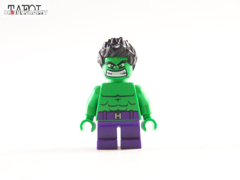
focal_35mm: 105
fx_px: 728
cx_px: 120
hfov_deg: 18.7
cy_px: 90
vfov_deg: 14.1
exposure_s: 1/45
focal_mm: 17.5
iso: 400
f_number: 3.2
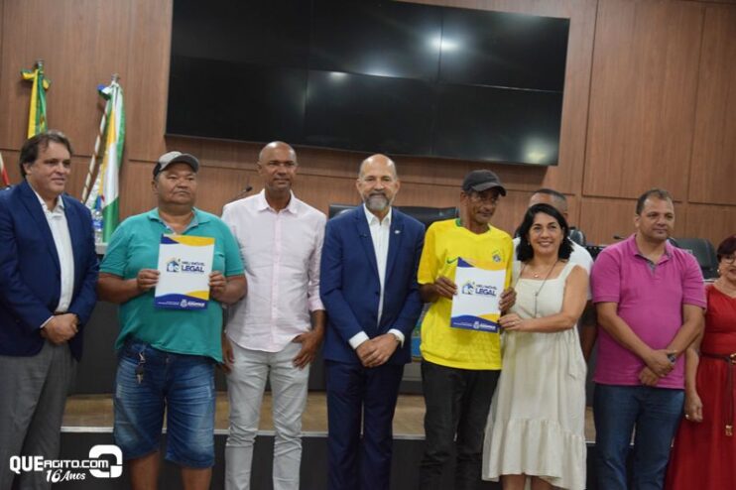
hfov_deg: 31.9
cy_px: 245
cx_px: 368
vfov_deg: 21.6
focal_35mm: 63
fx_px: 1287
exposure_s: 1/60
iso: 2200
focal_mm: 42
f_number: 4.8
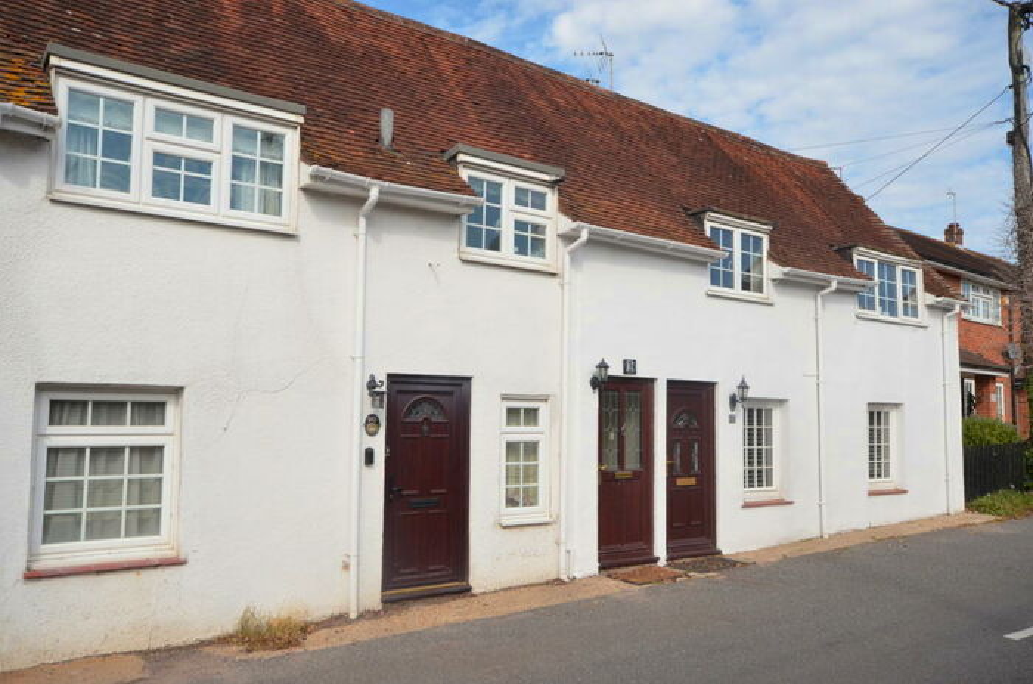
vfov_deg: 43.4
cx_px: 516
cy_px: 342
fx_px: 859
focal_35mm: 30
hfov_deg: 62.1
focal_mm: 20
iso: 1600
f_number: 14
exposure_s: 1/800
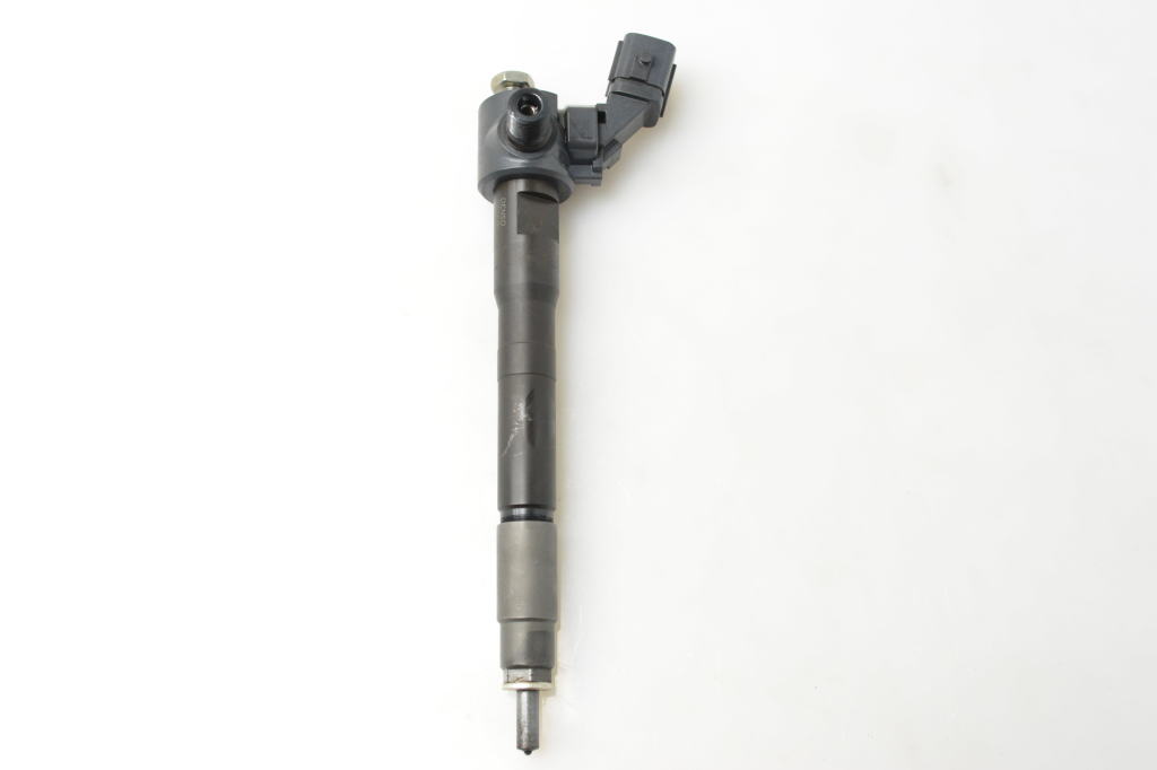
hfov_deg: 49.6
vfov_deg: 34.2
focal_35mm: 39
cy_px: 385
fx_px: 1253
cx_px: 578
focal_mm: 26
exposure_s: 1/200
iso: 2000
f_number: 7.1
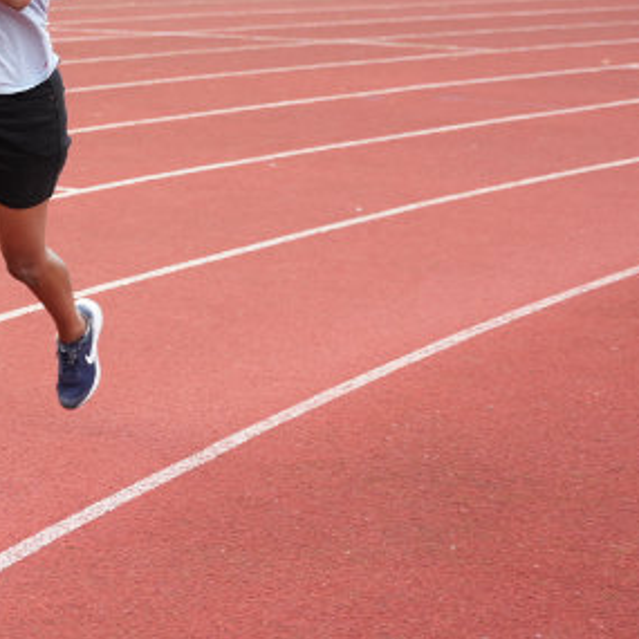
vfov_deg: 12.9
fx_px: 2749
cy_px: -122
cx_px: -316
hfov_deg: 12.6
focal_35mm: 132
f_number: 2.8
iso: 250
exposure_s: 1/640
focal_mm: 43.2
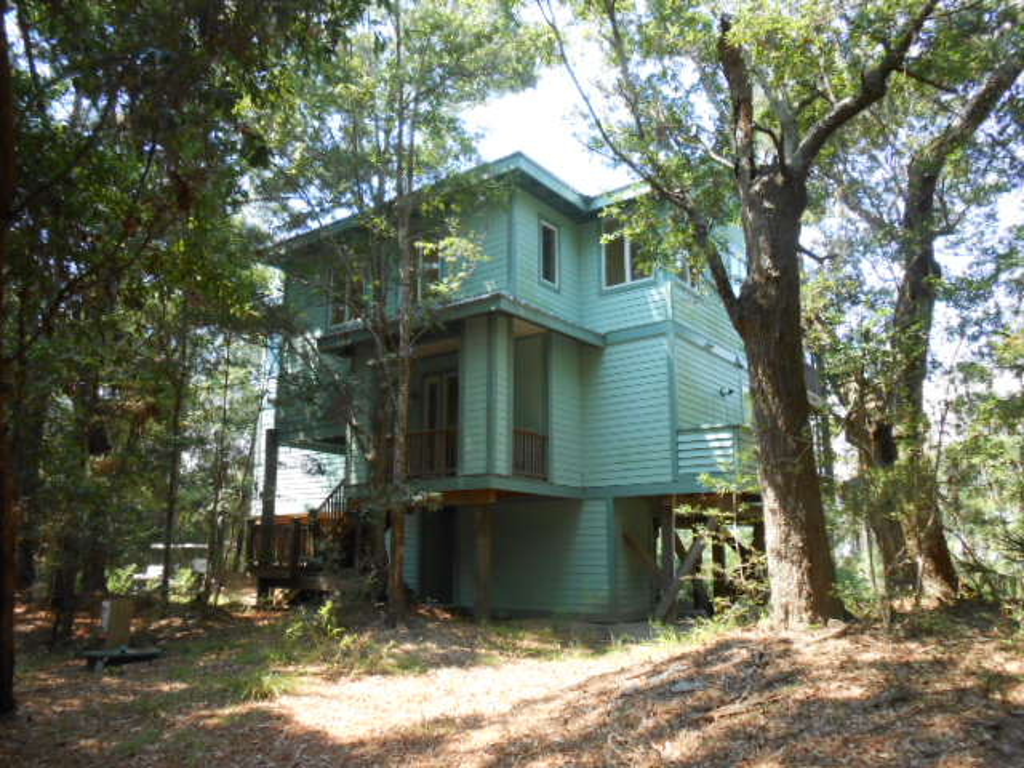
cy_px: 384
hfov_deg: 67.3
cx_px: 512
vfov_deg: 53.1
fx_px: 769
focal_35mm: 26
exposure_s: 1/250
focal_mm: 4.6
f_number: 3.5
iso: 250
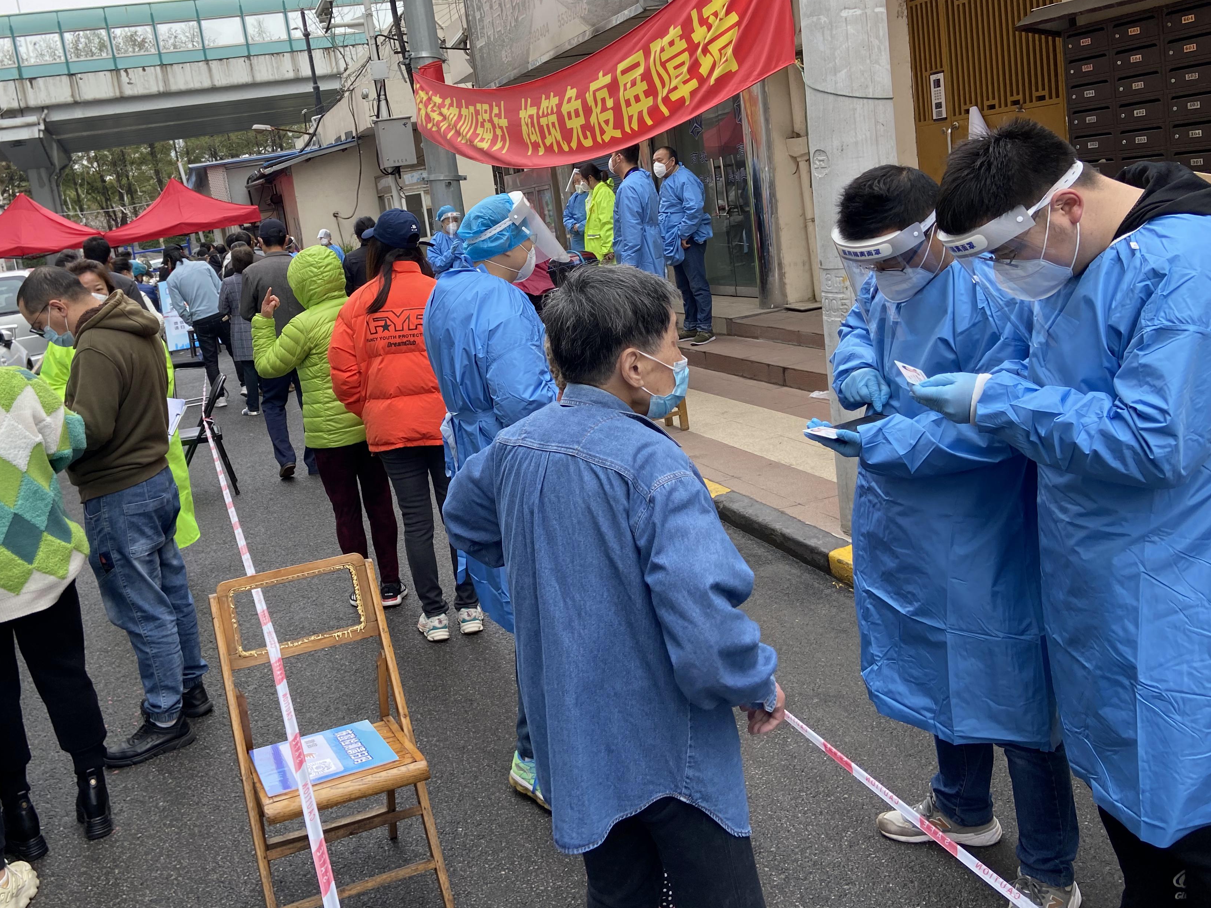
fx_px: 1119
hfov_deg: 56.4
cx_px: 483
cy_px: 389
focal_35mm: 32
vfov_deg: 44.0
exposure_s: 1/125
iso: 32
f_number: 1.8
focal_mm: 4.25
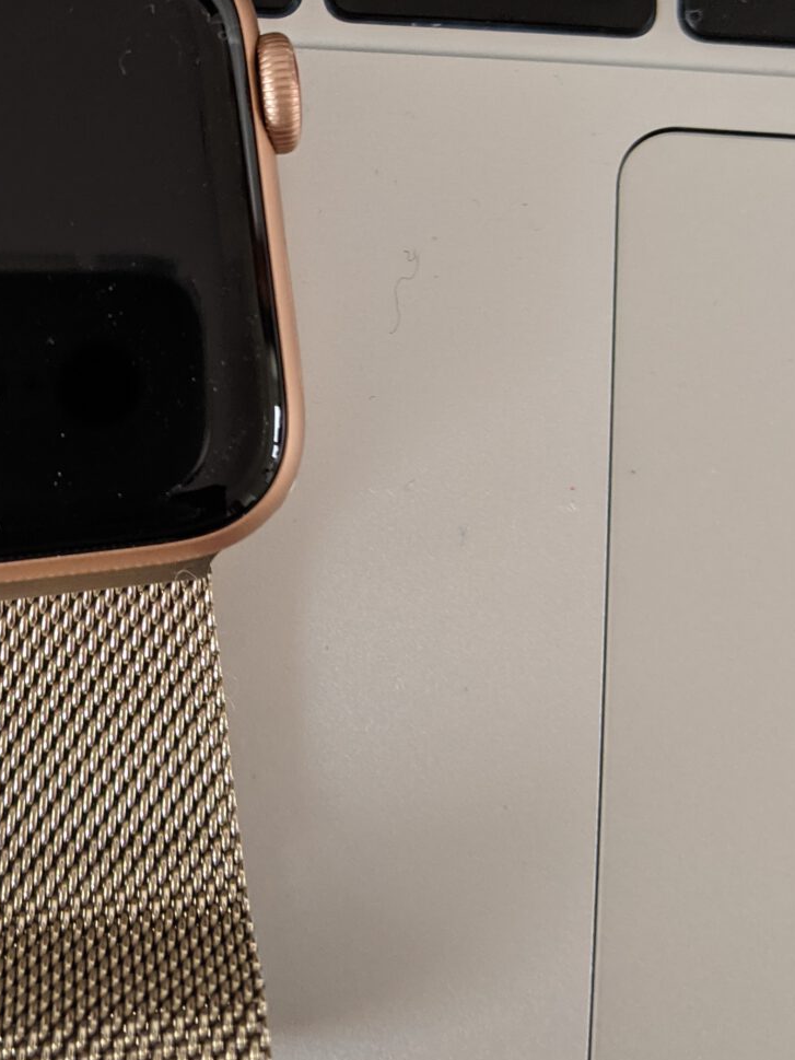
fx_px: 1592
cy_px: 216
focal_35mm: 52
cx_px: 104
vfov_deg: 35.6
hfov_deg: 27.2
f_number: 1.8
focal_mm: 4.44
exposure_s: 1/23.4
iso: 208
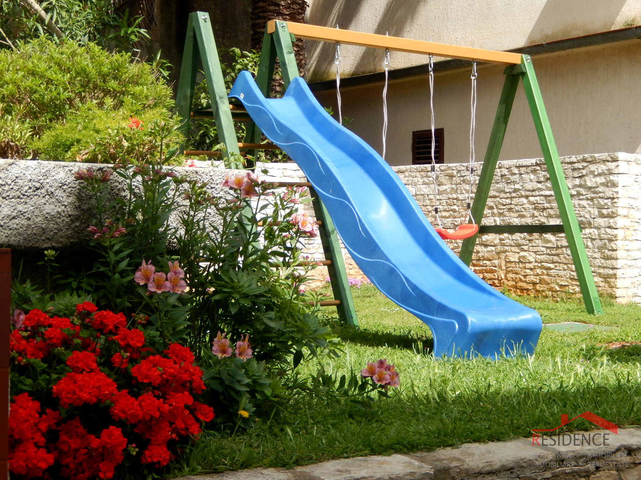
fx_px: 1074
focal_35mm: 58
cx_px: 320
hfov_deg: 33.2
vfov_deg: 25.2
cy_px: 240
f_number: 4.6
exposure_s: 1/500
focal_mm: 10.4
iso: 125
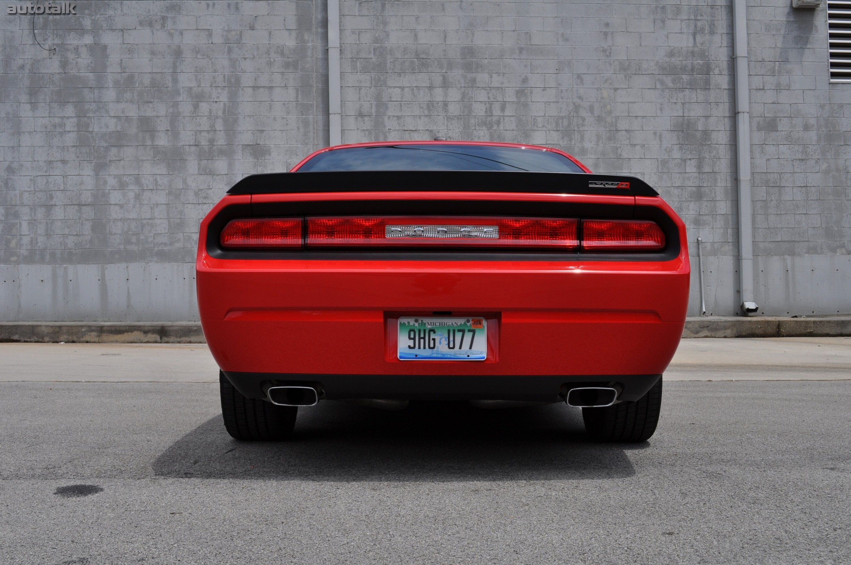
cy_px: 282
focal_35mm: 39
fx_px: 921
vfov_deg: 34.1
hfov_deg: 49.6
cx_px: 426
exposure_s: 1/500
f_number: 11
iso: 200
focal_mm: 26
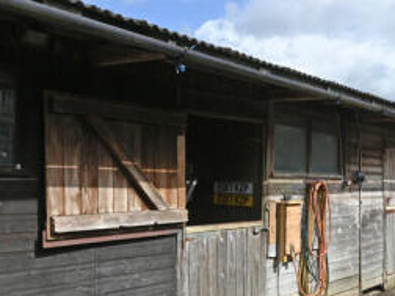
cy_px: 166
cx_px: 387
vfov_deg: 32.1
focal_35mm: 45
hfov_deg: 37.9
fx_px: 513
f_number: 11
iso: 400
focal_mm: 18
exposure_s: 1/500
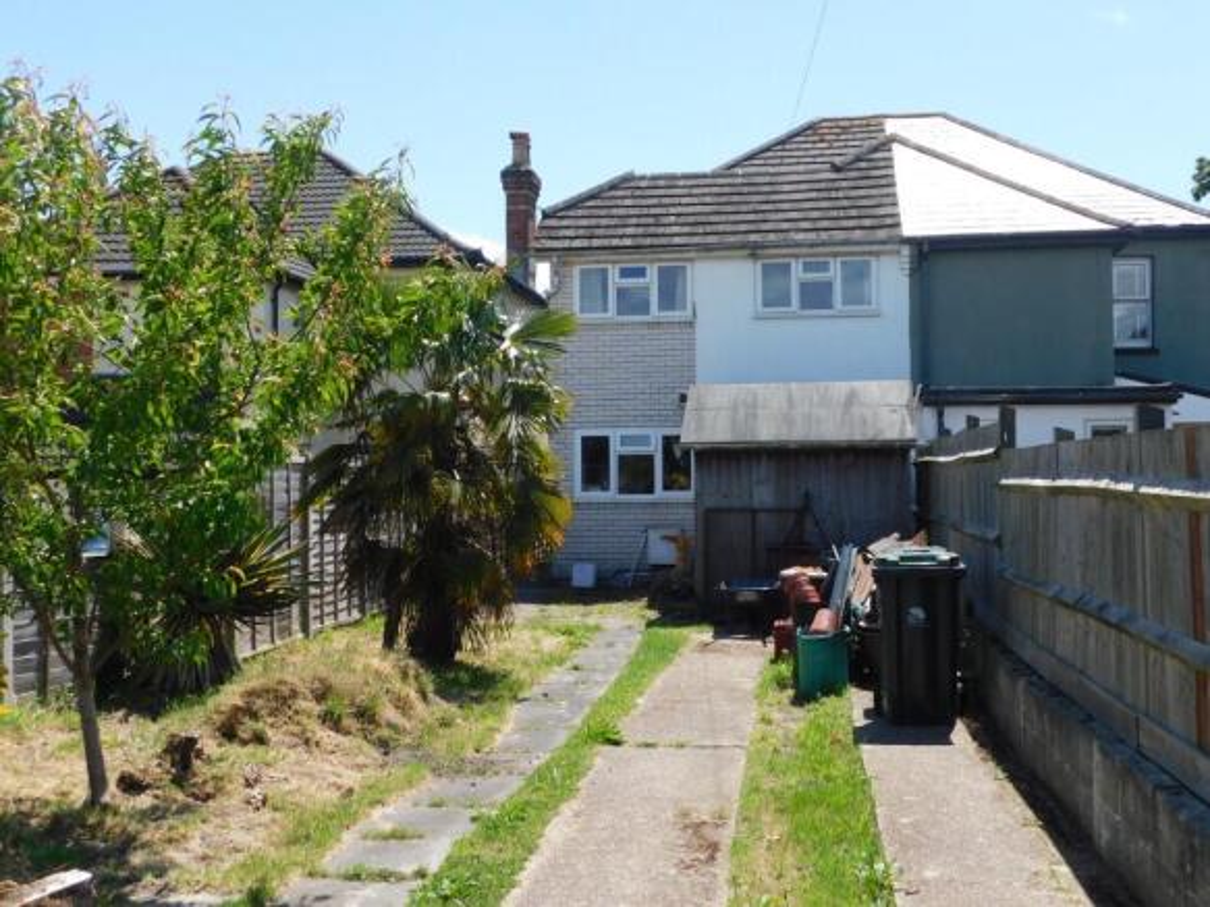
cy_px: 454
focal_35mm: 40
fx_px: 1398
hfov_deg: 46.8
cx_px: 605
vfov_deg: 35.9
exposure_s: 1/800
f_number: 3.6
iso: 125
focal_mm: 7.1
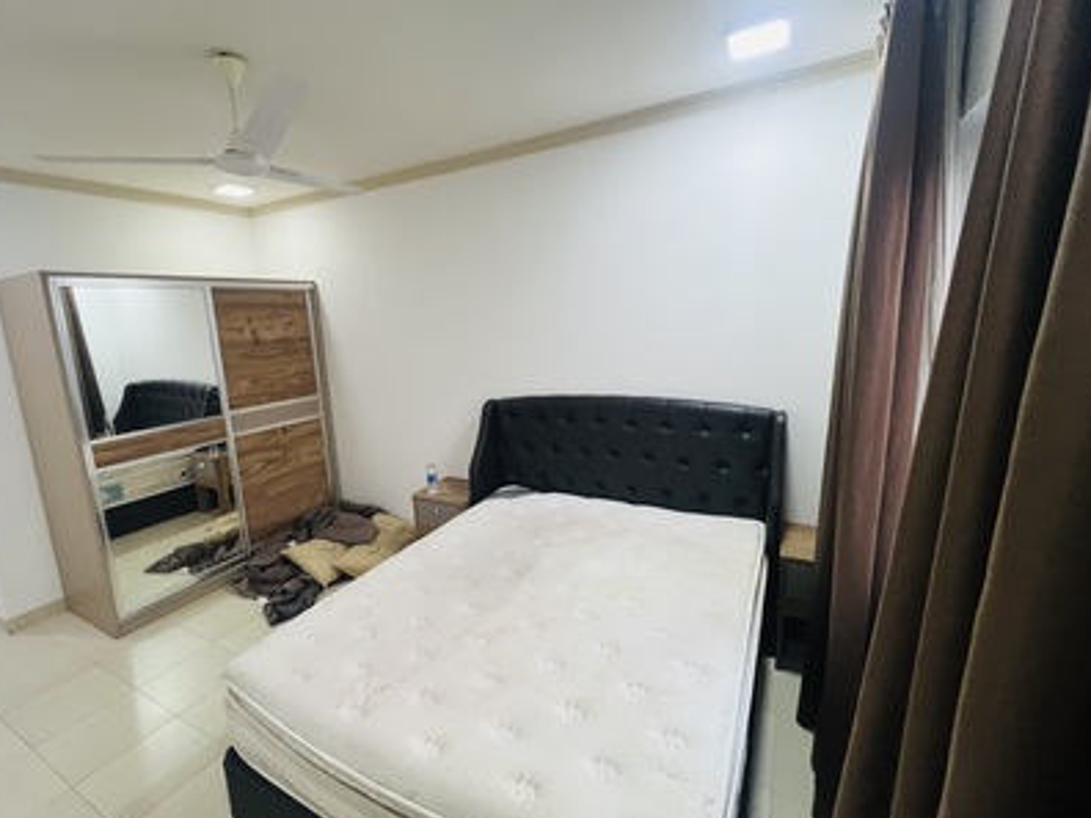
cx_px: 503
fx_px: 473
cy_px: 406
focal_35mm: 15
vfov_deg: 81.7
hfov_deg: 98.0
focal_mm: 1.57
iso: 160
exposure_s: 1/50
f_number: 1.8
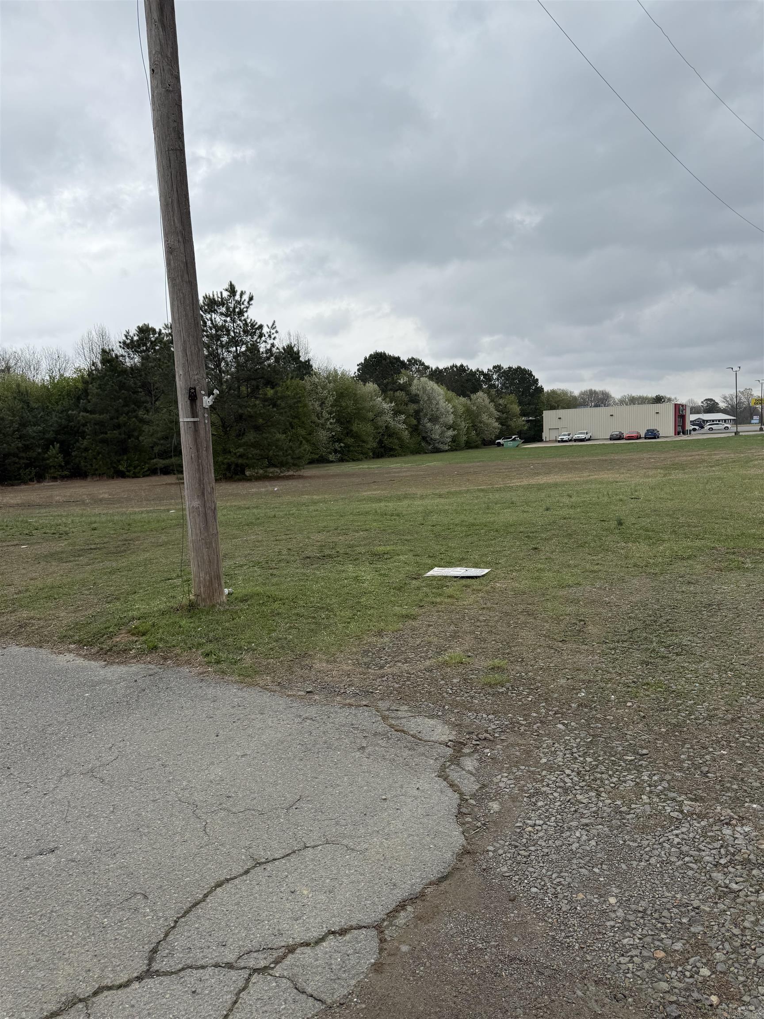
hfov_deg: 56.8
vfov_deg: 71.6
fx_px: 706
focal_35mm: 24
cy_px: 510
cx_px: 382
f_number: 1.78
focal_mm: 6.76
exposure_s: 1/2000
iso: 80
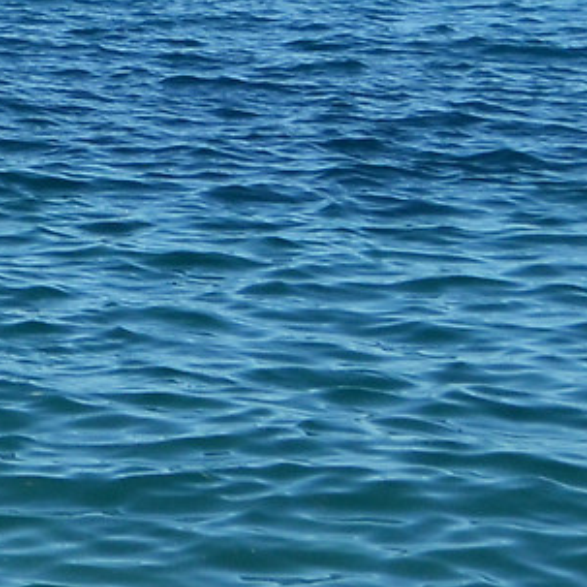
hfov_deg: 6.1
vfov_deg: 6.8
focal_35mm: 252
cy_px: -420
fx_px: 4842
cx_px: -1561
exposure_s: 1/400
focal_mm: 25
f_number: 11
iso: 200
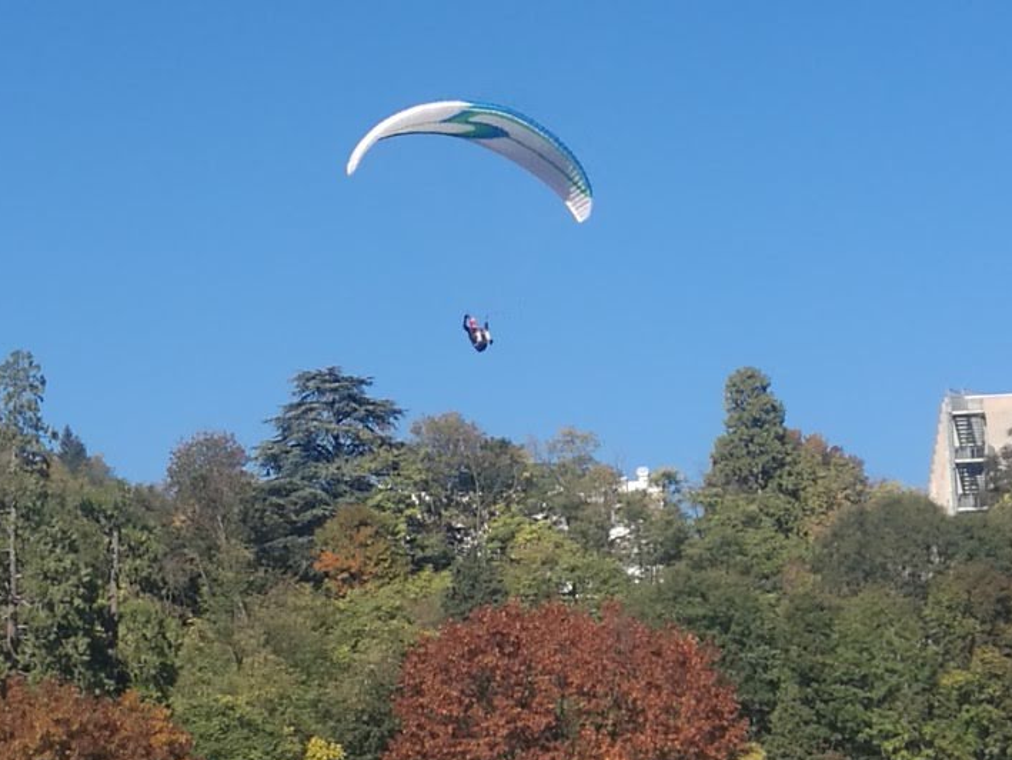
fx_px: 1140
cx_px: 424
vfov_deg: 36.8
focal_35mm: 39
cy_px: 343
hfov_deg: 47.7
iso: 50
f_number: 2
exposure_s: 1/1049
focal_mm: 4.04
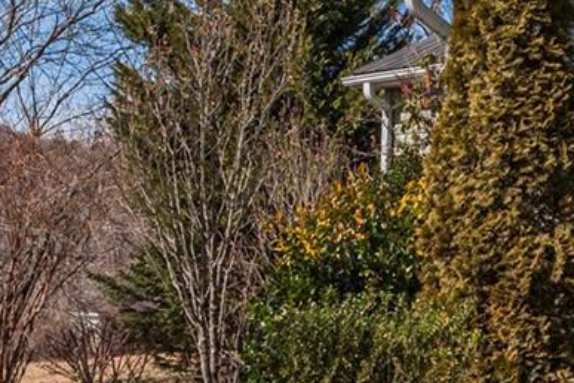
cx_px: 685
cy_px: 243
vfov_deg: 18.4
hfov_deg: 24.8
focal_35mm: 74
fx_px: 1180
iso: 320
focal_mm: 14
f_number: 7.1
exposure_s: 1/3200
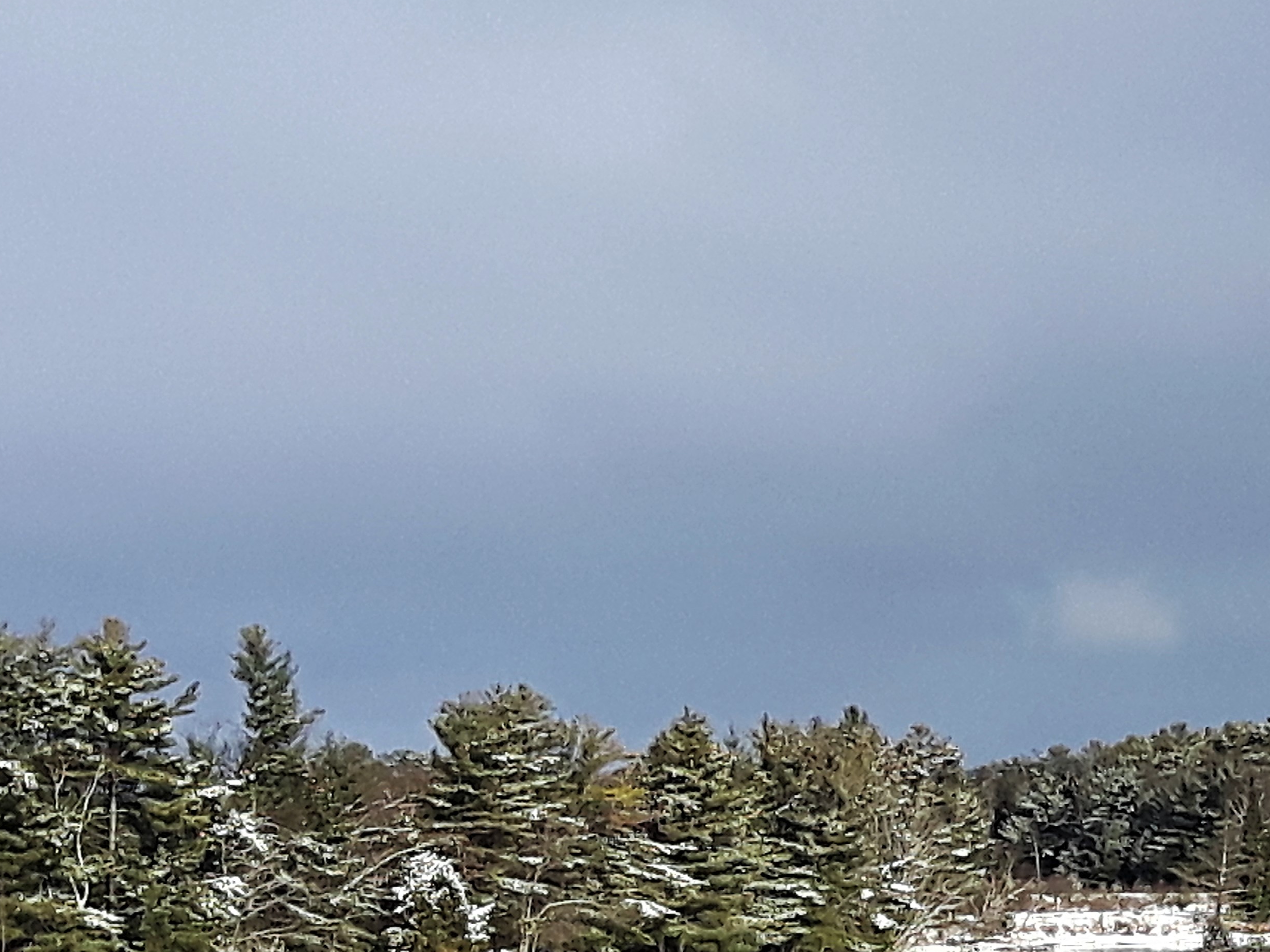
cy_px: 693
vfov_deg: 25.0
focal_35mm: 58
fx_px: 2128
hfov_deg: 32.1
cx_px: 1066
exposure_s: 1/1399
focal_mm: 3.7
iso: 40
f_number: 1.9
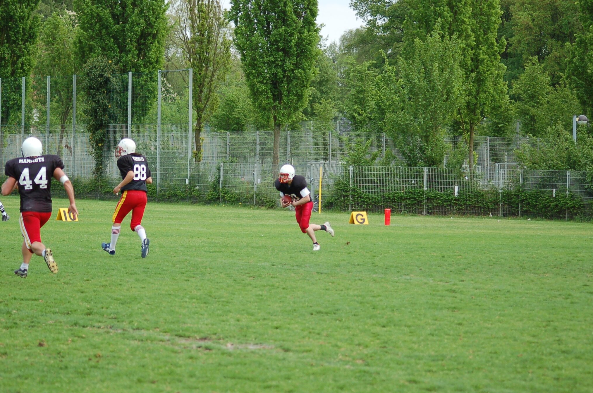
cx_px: 289
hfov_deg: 14.7
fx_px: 2302
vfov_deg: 9.8
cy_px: 203
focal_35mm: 140
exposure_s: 1/800
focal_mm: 86
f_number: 4
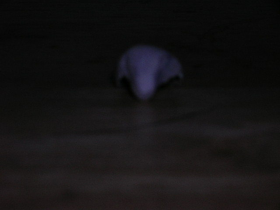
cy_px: 105
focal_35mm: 102
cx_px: 140
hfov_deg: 19.3
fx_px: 825
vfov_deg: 14.5
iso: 50
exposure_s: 1/60.1
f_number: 8.2
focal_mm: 17.1
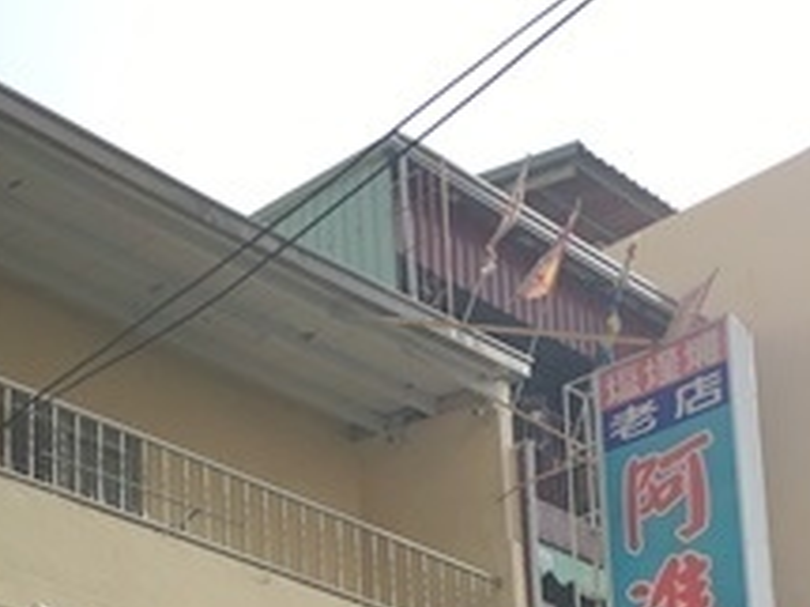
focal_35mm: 81
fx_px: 1894
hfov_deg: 23.7
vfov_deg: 16.9
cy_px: 845
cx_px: 139
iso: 25
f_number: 2.2
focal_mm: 4.15
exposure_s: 1/1304
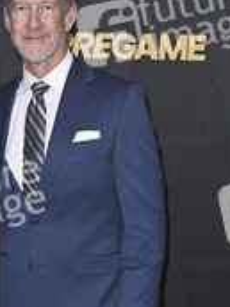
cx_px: 5
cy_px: 293
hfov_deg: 18.5
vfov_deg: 24.1
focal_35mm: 78
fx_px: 691
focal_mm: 35
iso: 2000
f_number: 5.6
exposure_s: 1/320
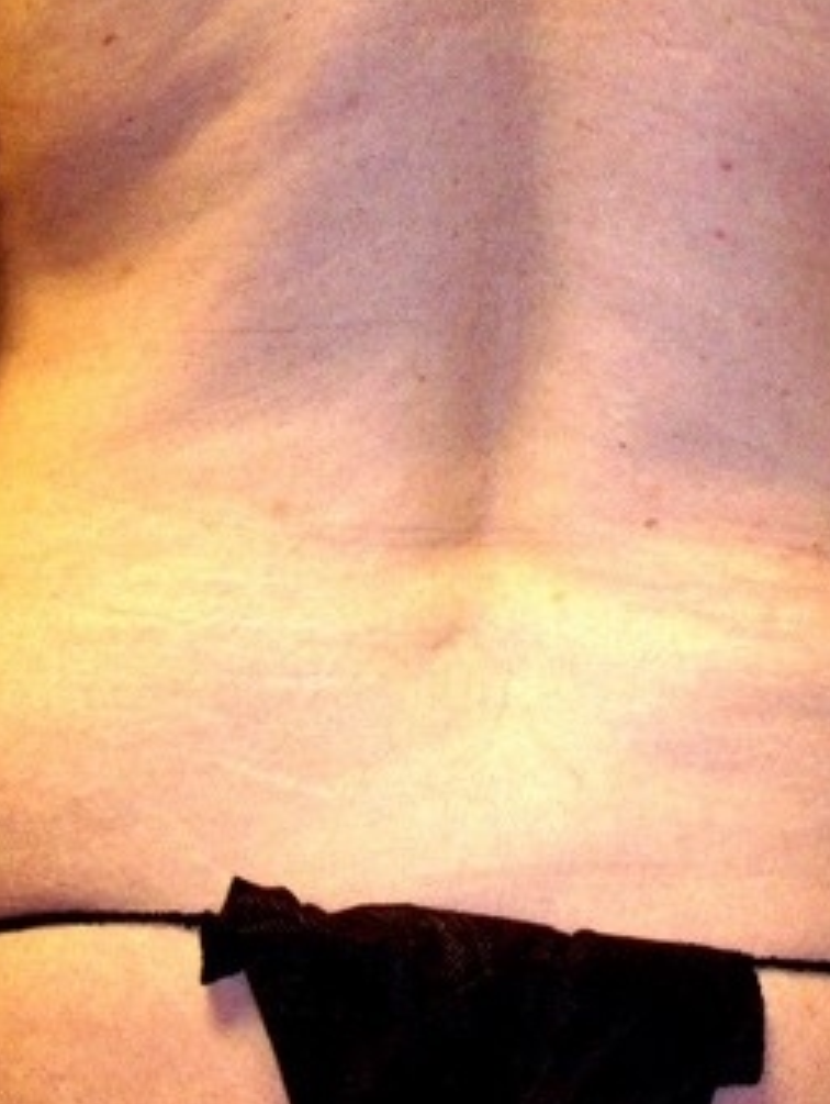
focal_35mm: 87
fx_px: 2776
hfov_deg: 17.0
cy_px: 326
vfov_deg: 22.3
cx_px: 494
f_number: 2.8
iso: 400
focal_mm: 7.9
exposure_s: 1/40
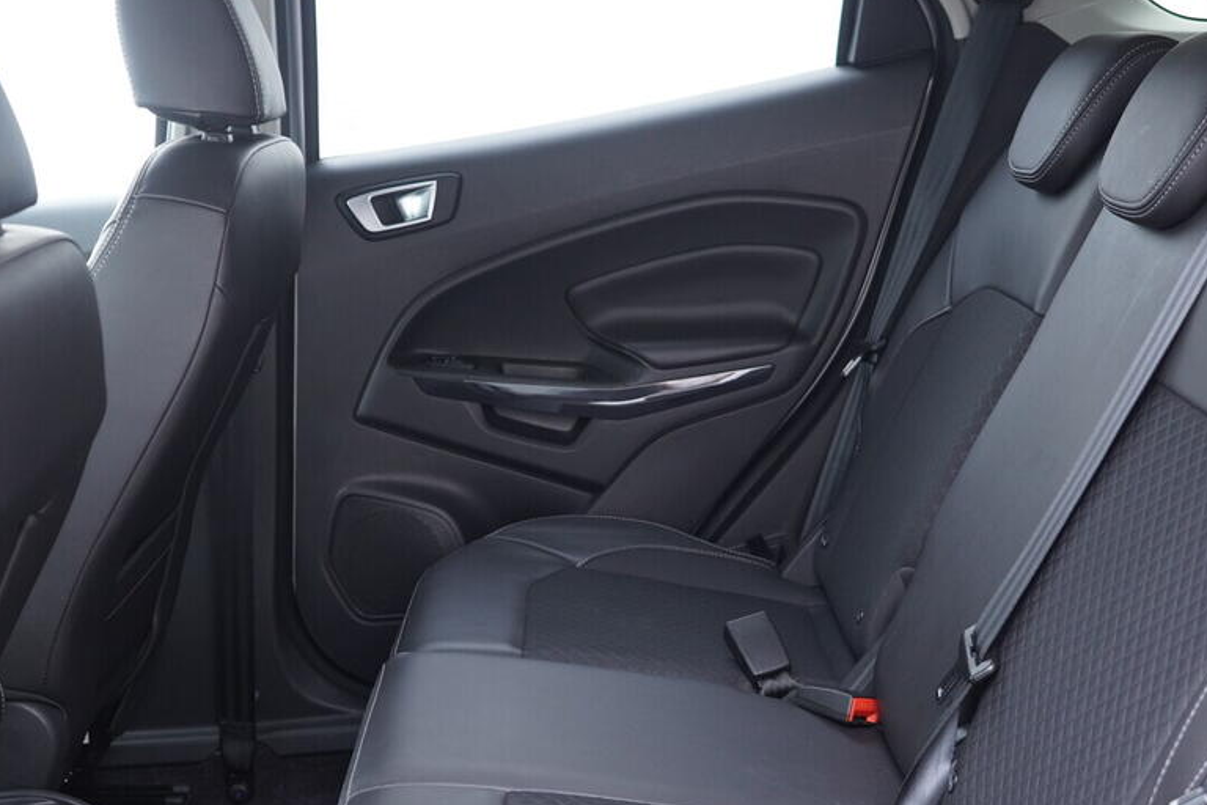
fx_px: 1609
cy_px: 454
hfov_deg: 41.0
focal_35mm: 48
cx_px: 688
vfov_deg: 28.0
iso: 640
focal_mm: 24
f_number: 2.8
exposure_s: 1/40
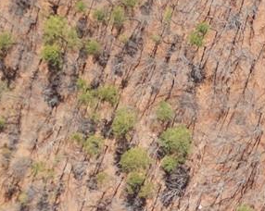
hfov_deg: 11.0
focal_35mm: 168
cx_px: 409
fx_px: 1316
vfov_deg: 9.2
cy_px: 154
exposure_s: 1/180
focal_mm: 6.72
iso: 100
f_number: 1.7
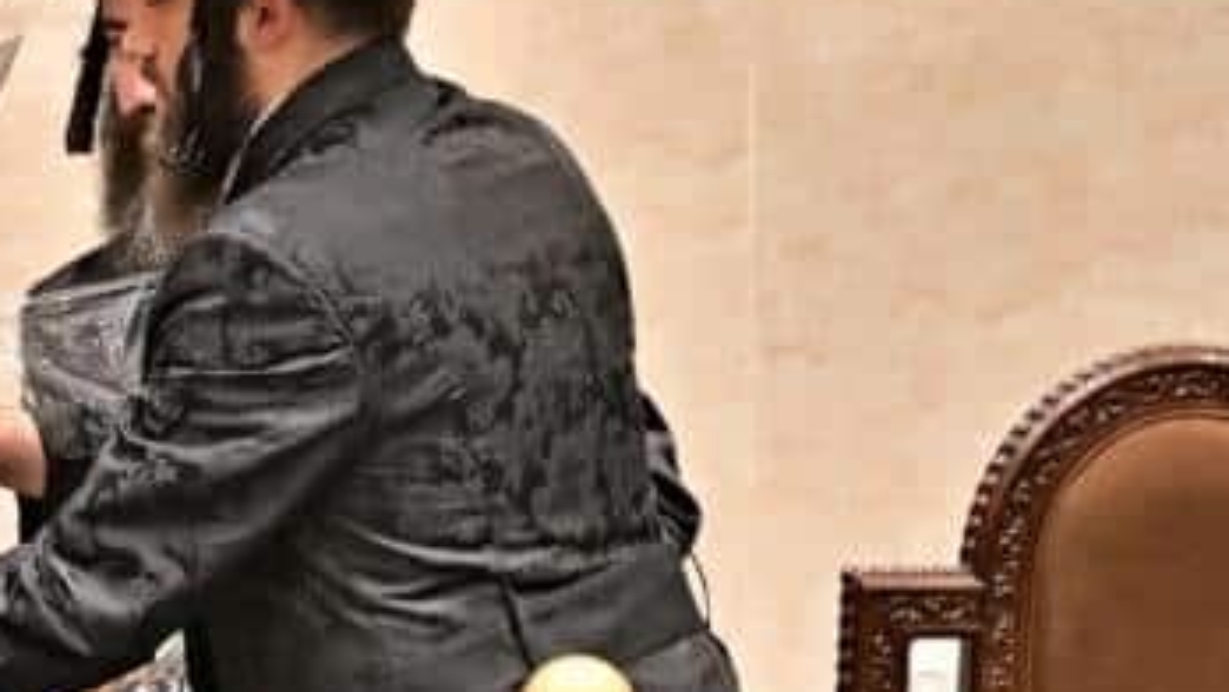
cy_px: 139
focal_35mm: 808
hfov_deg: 2.7
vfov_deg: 1.5
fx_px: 26339
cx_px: 42
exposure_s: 1/400
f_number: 2.8
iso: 800
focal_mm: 175
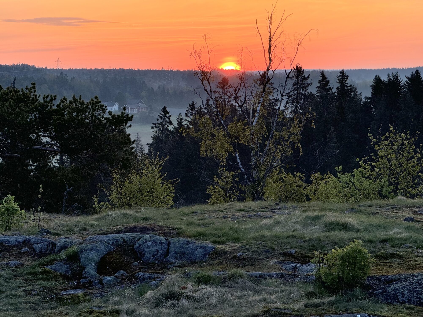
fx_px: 1466
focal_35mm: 120
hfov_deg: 16.4
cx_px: 212
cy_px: 158
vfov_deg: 12.3
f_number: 2.8
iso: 50
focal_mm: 15.66
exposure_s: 1/165
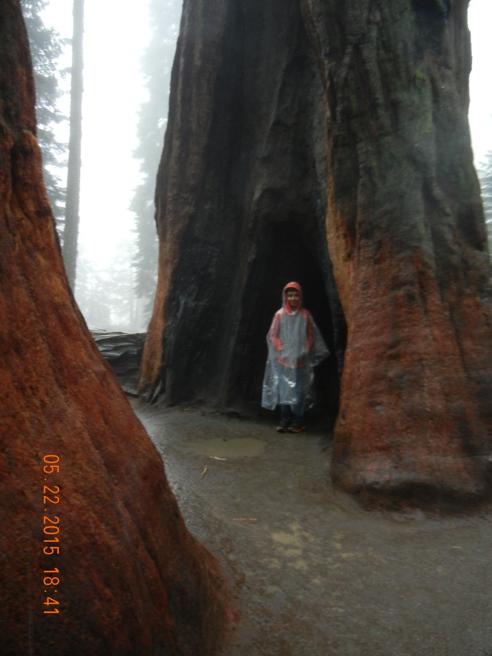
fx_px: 569
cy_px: 328
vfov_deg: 60.0
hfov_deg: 46.8
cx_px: 246
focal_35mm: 30
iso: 355
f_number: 3.5
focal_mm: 5.4
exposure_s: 1/60
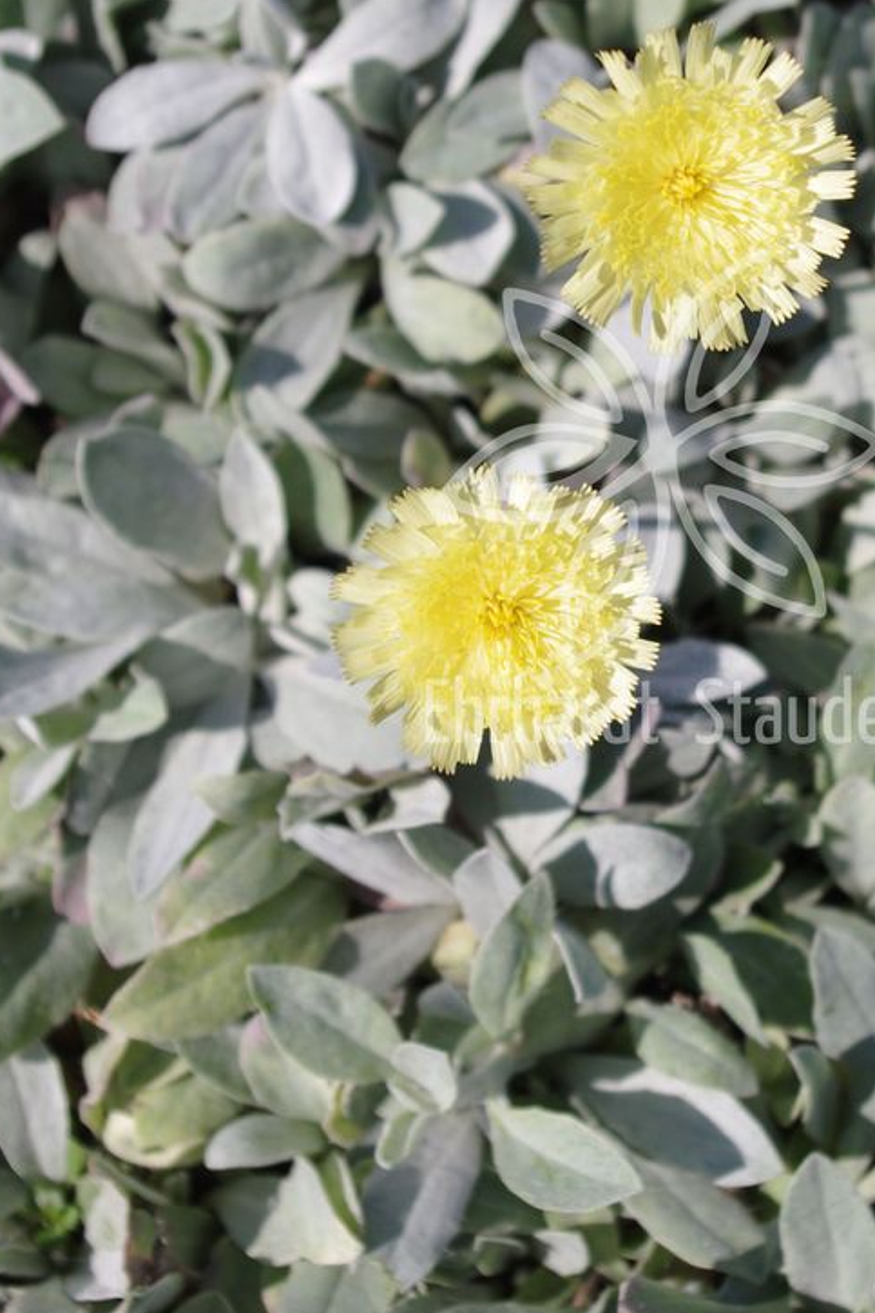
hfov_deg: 15.8
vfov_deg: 23.6
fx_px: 3137
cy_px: 496
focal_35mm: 86
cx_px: 673
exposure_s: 1/1250
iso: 200
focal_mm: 35
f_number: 5.6
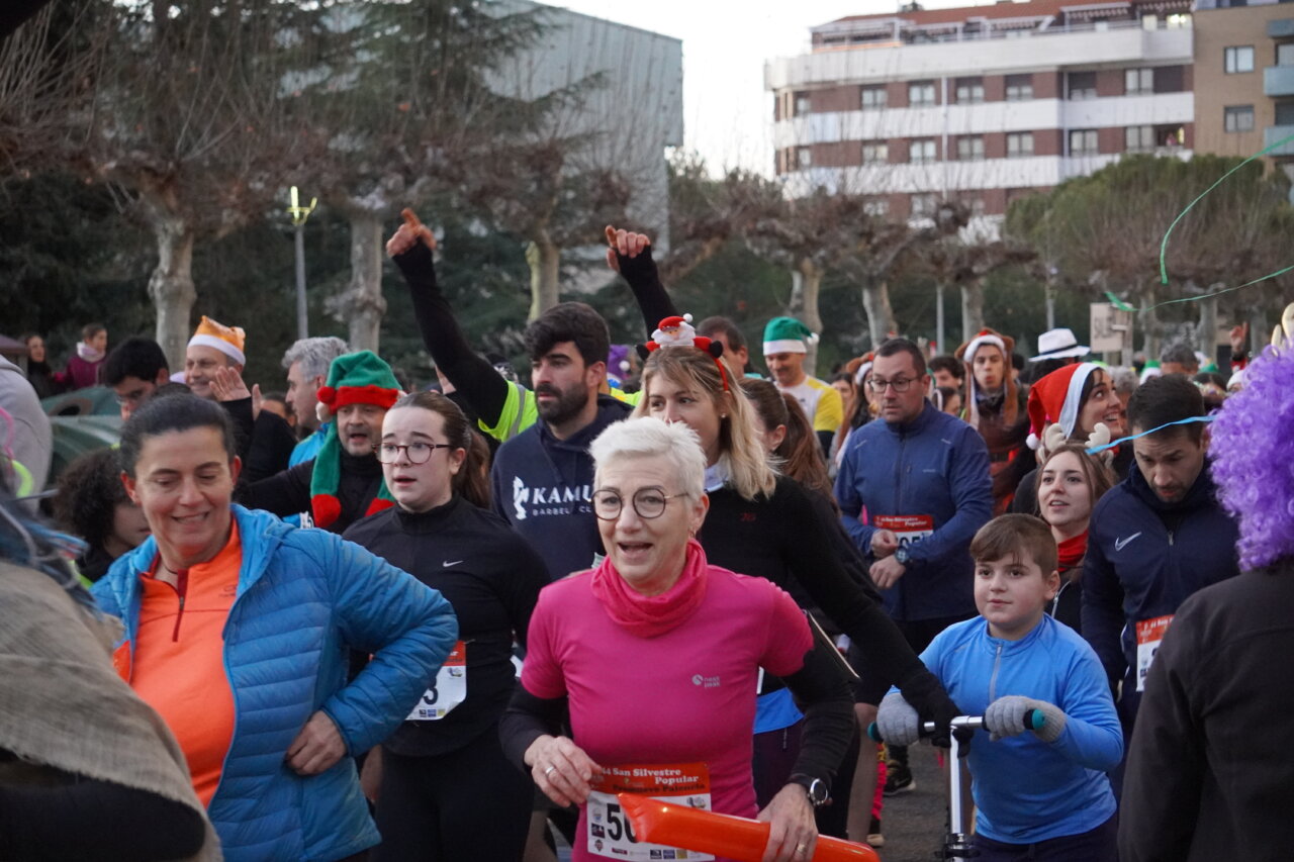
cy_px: 431
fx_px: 2965
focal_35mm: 82
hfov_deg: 24.6
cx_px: 647
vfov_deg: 16.5
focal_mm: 55
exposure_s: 1/160
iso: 5000
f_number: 4.5
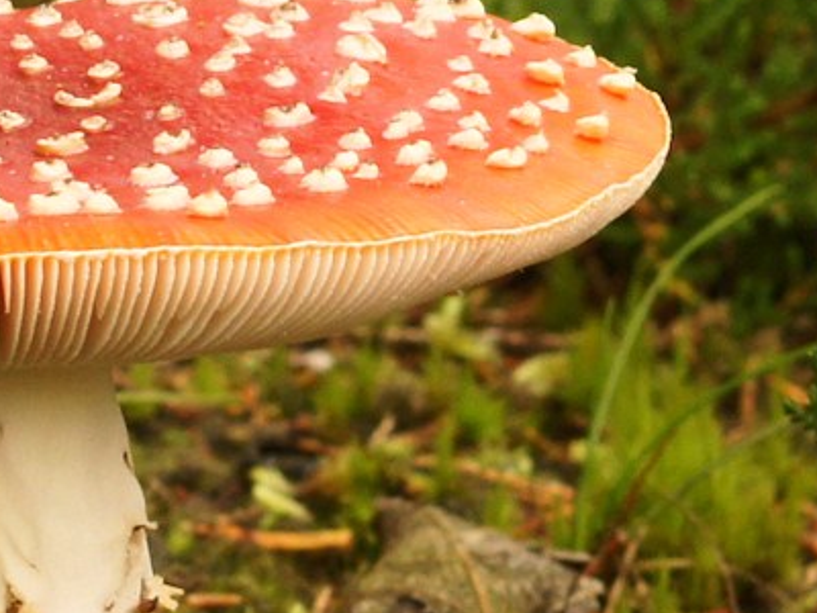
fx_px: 11176
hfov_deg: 4.2
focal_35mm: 474
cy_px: 461
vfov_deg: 3.1
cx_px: -8
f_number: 9
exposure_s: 1/50
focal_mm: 105
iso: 200
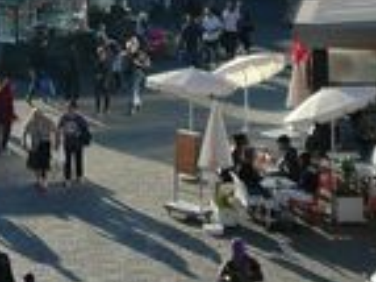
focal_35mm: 133
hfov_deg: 14.6
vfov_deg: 10.7
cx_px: 13
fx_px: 1443
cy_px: -145
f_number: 3.3
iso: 100
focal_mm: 4.6
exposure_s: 1/500
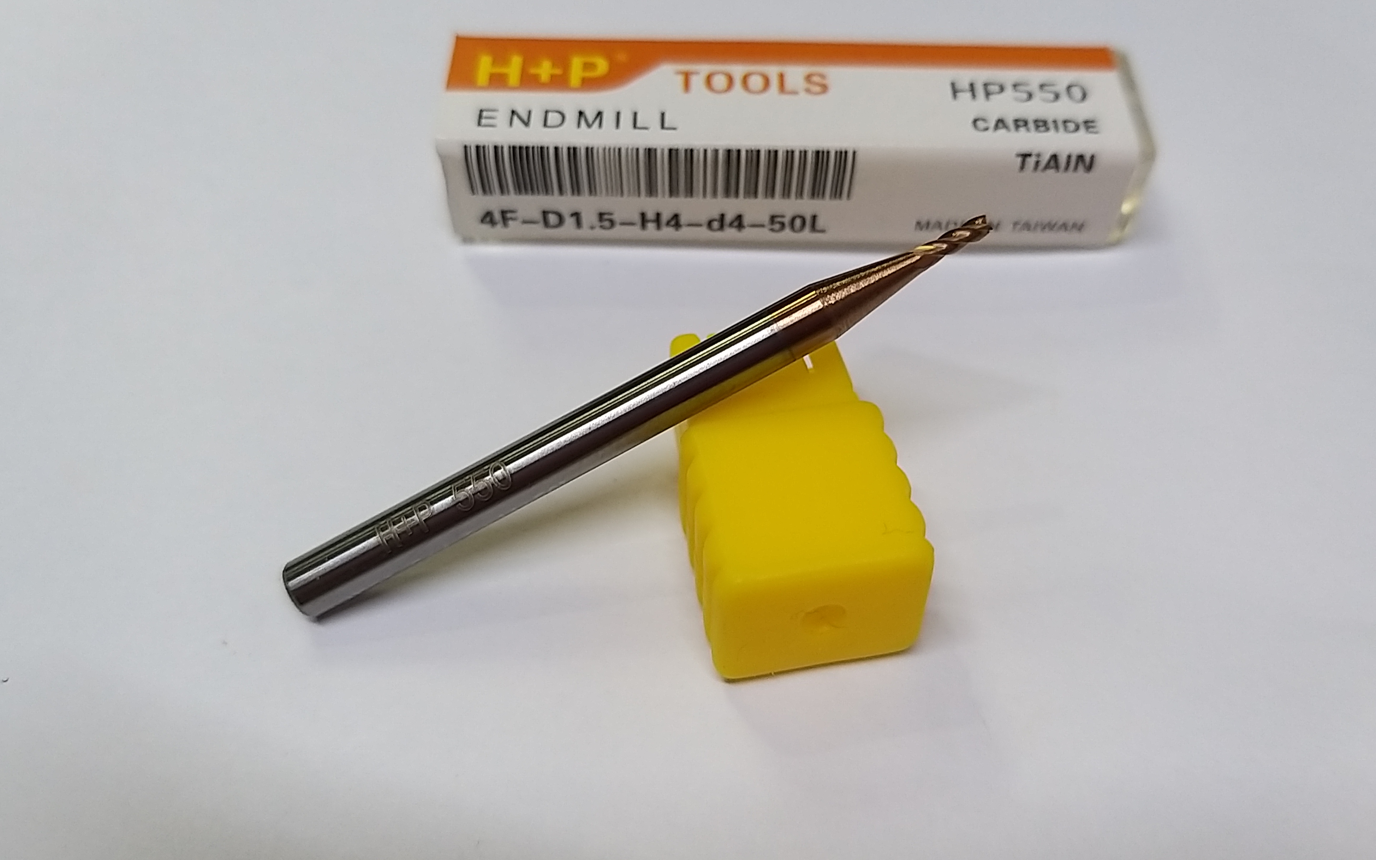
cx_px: 711
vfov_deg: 41.8
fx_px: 1125
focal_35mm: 30
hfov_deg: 62.9
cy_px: 405
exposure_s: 1/50
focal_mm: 3.93
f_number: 1.7
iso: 125
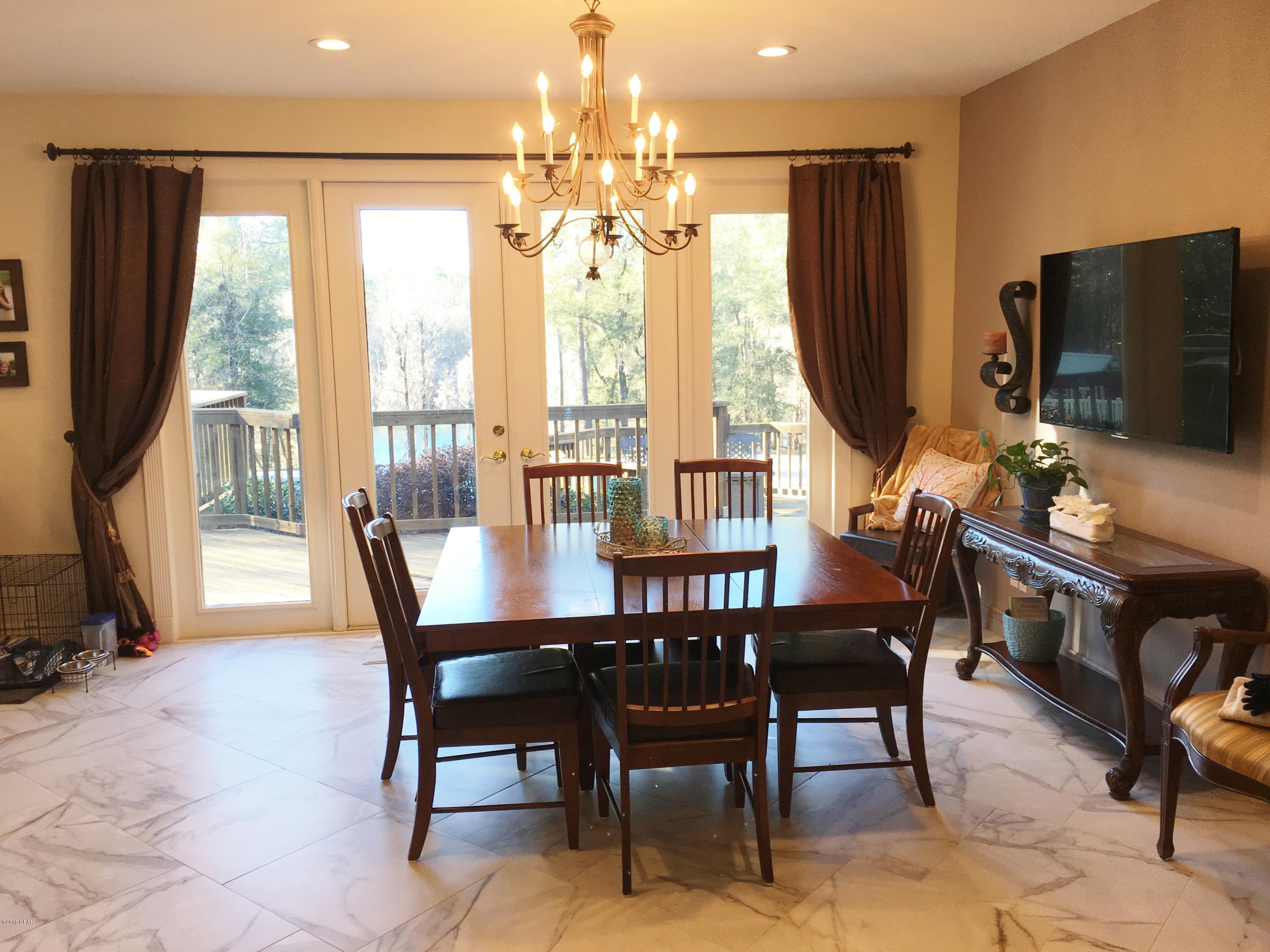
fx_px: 1064
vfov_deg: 48.2
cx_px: 635
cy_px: 476
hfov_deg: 61.7
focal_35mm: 29
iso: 32
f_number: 2.2
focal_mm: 4.15
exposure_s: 1/60
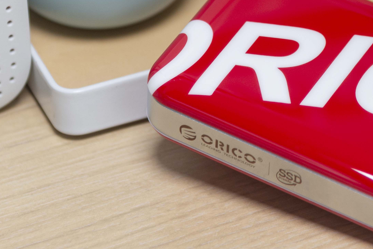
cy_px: 22
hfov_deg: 6.2
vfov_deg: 4.1
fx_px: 3442
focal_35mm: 332
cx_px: 339
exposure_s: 1/500
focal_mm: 120
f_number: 4
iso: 500
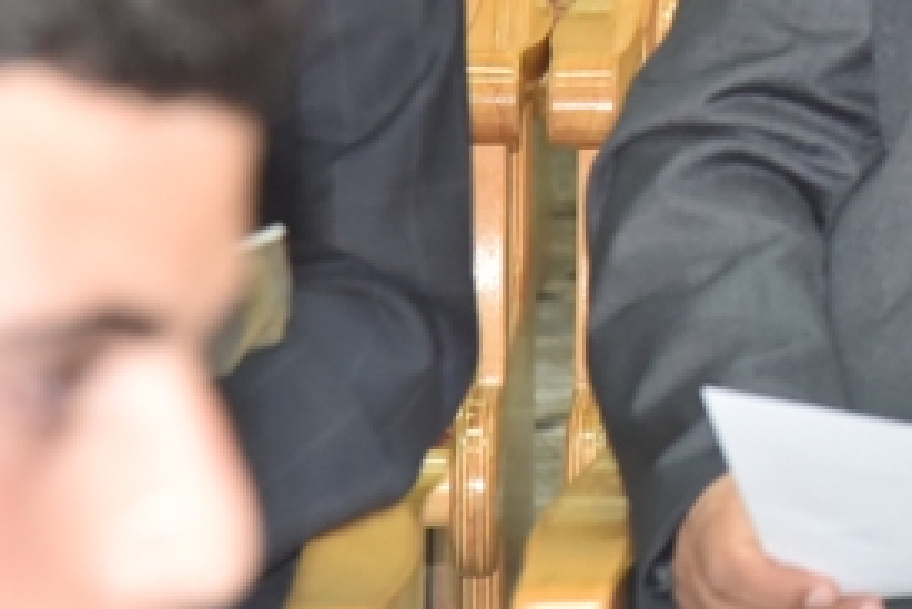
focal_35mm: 374
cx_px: 1351
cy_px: -298
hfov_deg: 5.5
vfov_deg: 3.7
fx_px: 9479
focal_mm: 100
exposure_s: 1/160
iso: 2000
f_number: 6.3
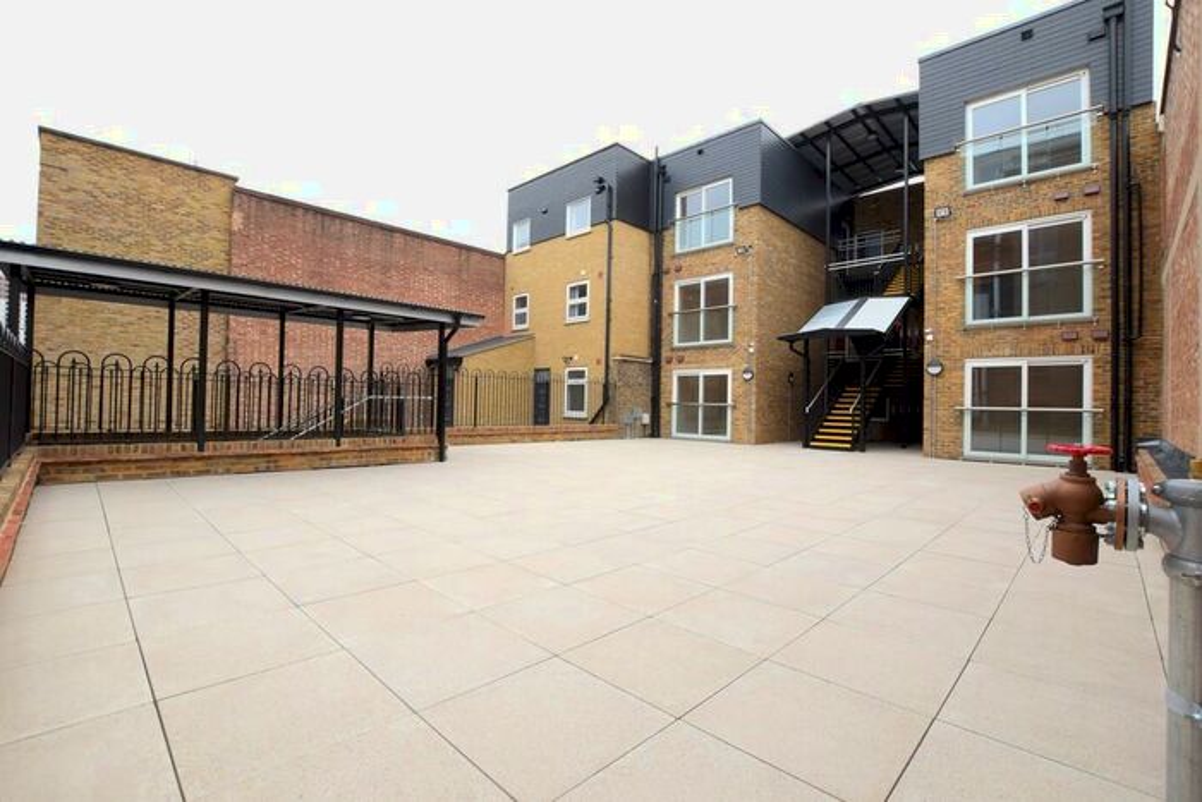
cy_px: 401
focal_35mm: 15
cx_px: 601
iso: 400
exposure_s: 1/200
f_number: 7.1
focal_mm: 10
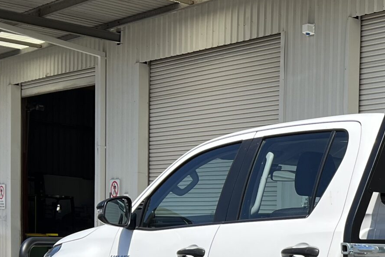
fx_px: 834
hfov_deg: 22.9
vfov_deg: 16.6
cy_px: 324
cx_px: 510
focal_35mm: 78
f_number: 1.5
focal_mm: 5.7
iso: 50
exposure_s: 1/3460
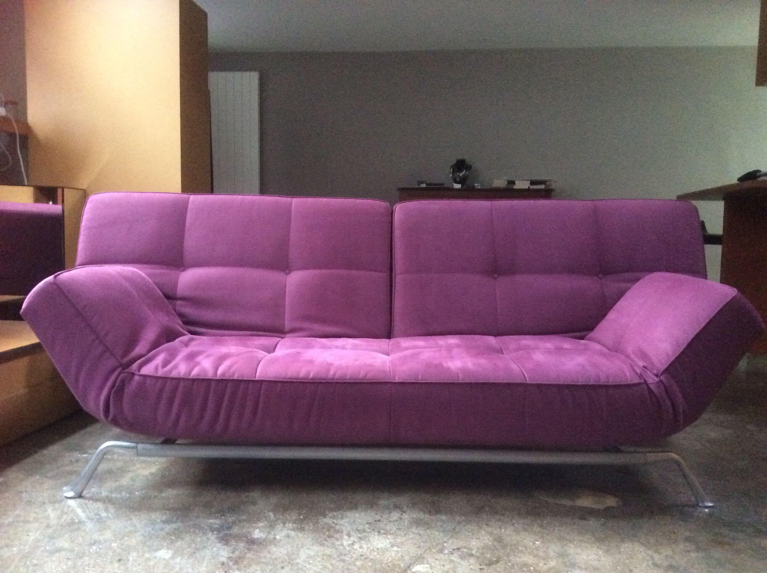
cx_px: 384
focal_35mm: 32
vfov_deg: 44.1
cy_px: 286
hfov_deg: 56.9
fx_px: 708
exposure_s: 1/17
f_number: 2.4
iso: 640
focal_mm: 3.3
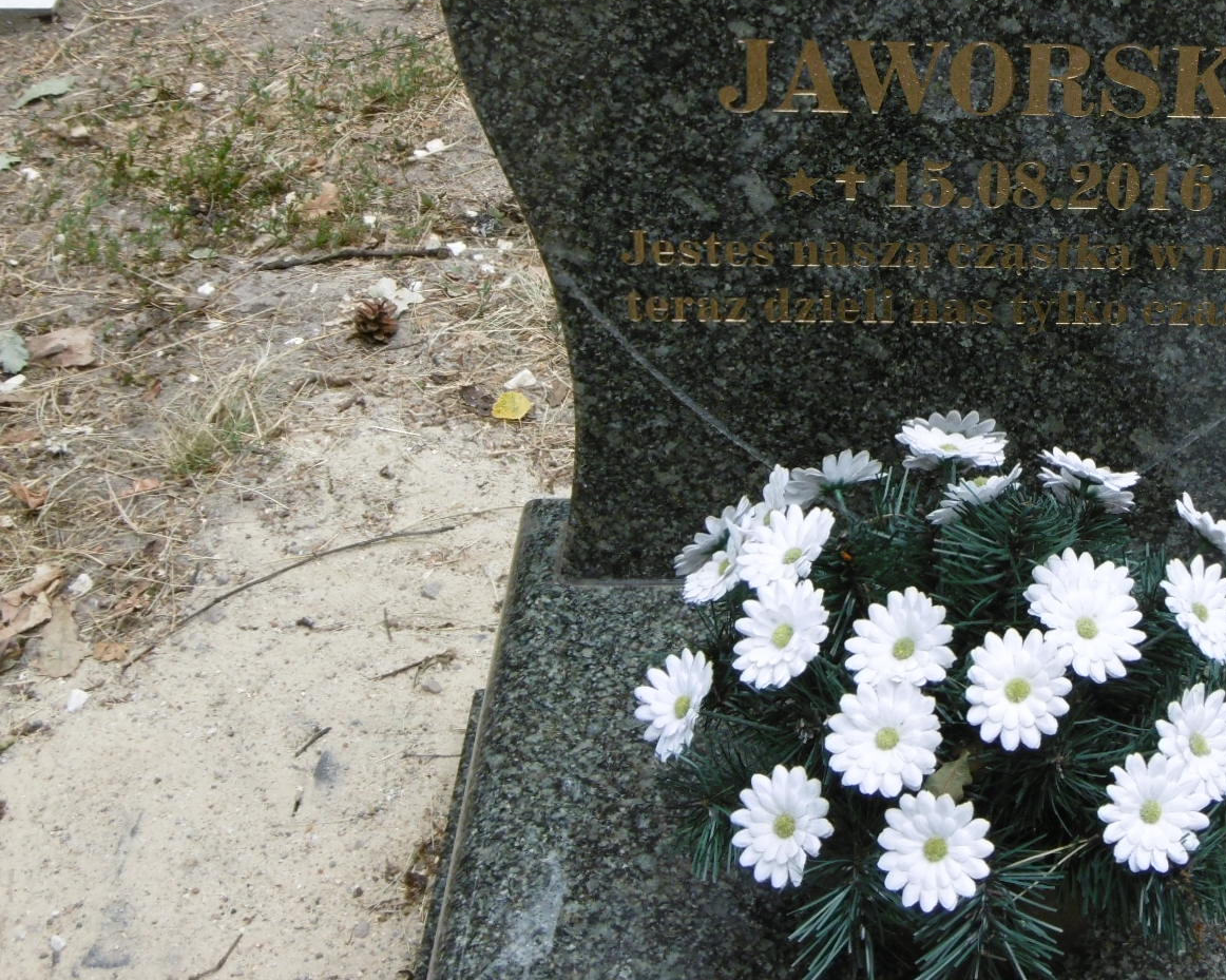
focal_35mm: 74
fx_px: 2684
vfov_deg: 20.5
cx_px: 1064
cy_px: 204
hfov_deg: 25.1
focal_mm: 7.7
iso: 100
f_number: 3.8
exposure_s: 1/250
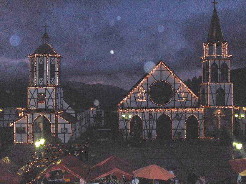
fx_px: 263
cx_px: 123
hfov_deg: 50.1
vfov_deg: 38.7
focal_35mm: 37
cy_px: 92
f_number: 2.8
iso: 100
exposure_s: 1/60
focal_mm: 6.11
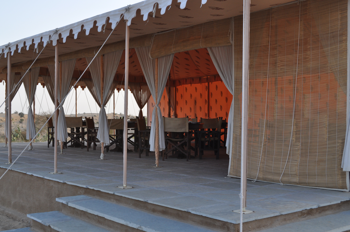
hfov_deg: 41.2
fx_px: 466
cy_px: 116
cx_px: 175
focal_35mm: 48
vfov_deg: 28.0
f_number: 8
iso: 400
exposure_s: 1/200
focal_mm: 32
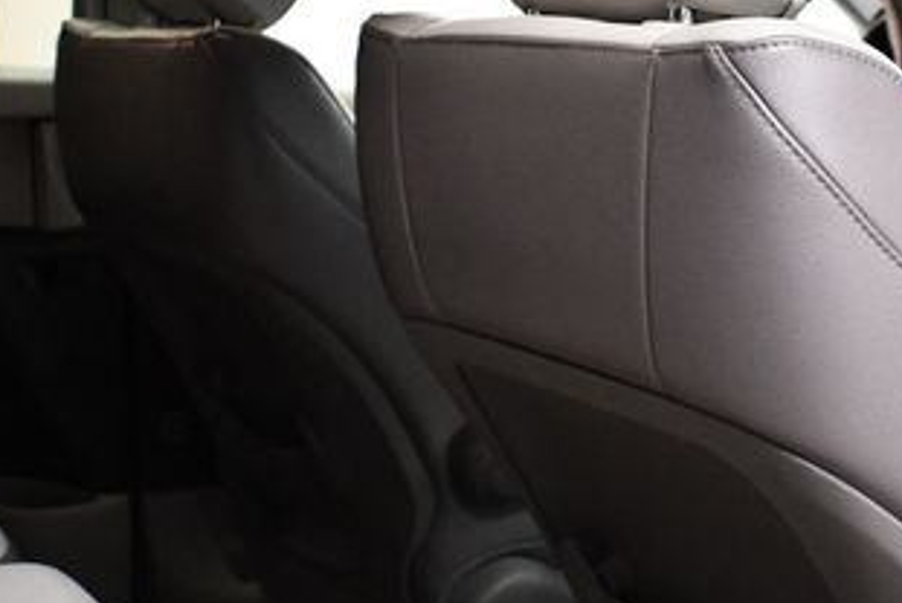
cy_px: 267
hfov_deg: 27.1
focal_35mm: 74
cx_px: 615
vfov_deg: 18.5
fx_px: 1856
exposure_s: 1/125
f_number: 3.5
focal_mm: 18
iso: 2800
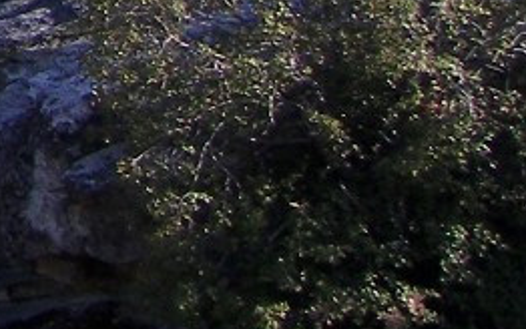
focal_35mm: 210
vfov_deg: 5.9
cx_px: -813
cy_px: -564
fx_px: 3012
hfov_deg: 8.9
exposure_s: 1/640
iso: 64
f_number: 2.8
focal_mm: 6
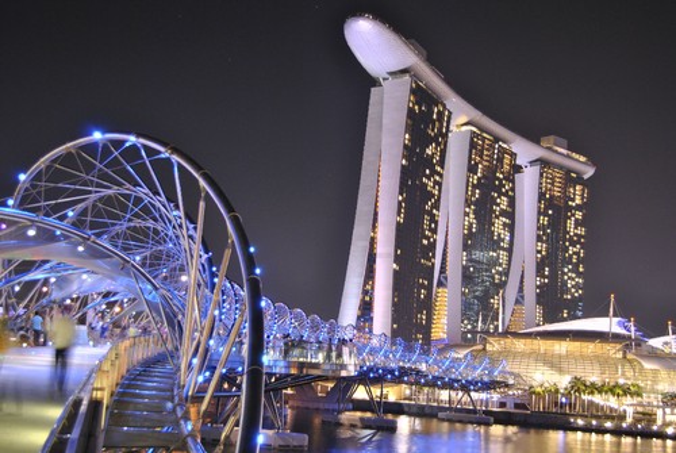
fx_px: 790
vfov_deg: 32.0
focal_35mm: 42
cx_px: 338
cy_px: 226
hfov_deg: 46.3
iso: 200
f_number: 4
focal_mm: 28
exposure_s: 2.5
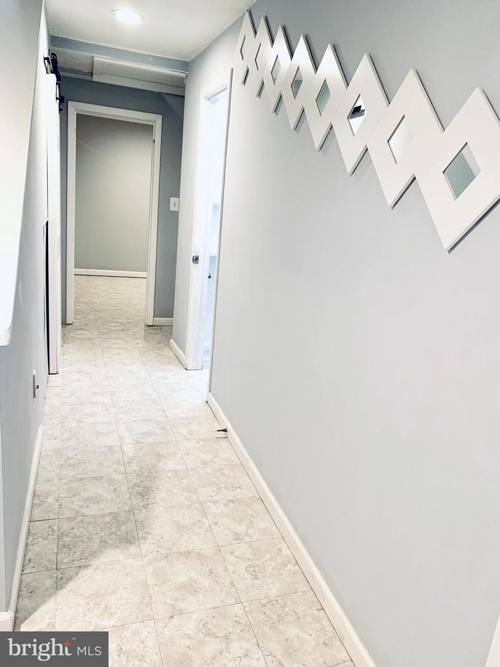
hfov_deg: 53.1
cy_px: 334
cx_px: 250
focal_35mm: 26
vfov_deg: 67.3
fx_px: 501
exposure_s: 1/60
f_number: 1.8
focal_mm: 4.25
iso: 200
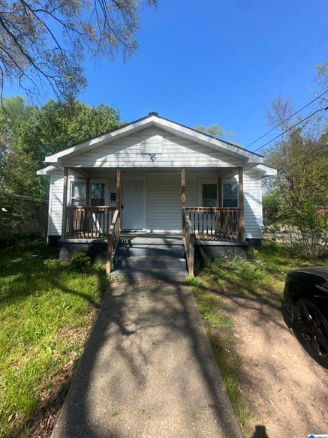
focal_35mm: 16
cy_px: 195
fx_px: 202
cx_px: 146
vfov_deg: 94.2
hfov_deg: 77.8
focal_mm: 2.22
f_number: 2.2
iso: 32
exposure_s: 1/2618
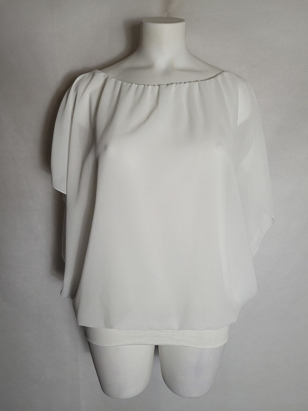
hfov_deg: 53.1
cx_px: 154
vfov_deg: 67.3
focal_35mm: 26
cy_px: 206
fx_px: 308
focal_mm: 5.4
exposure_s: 1/100
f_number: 1.8
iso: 160
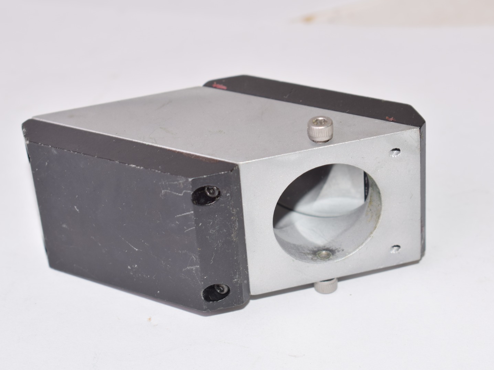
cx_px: 251
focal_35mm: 90
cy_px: 185
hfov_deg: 21.9
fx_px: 1278
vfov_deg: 16.5
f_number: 9
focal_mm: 55
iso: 100
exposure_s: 1/60
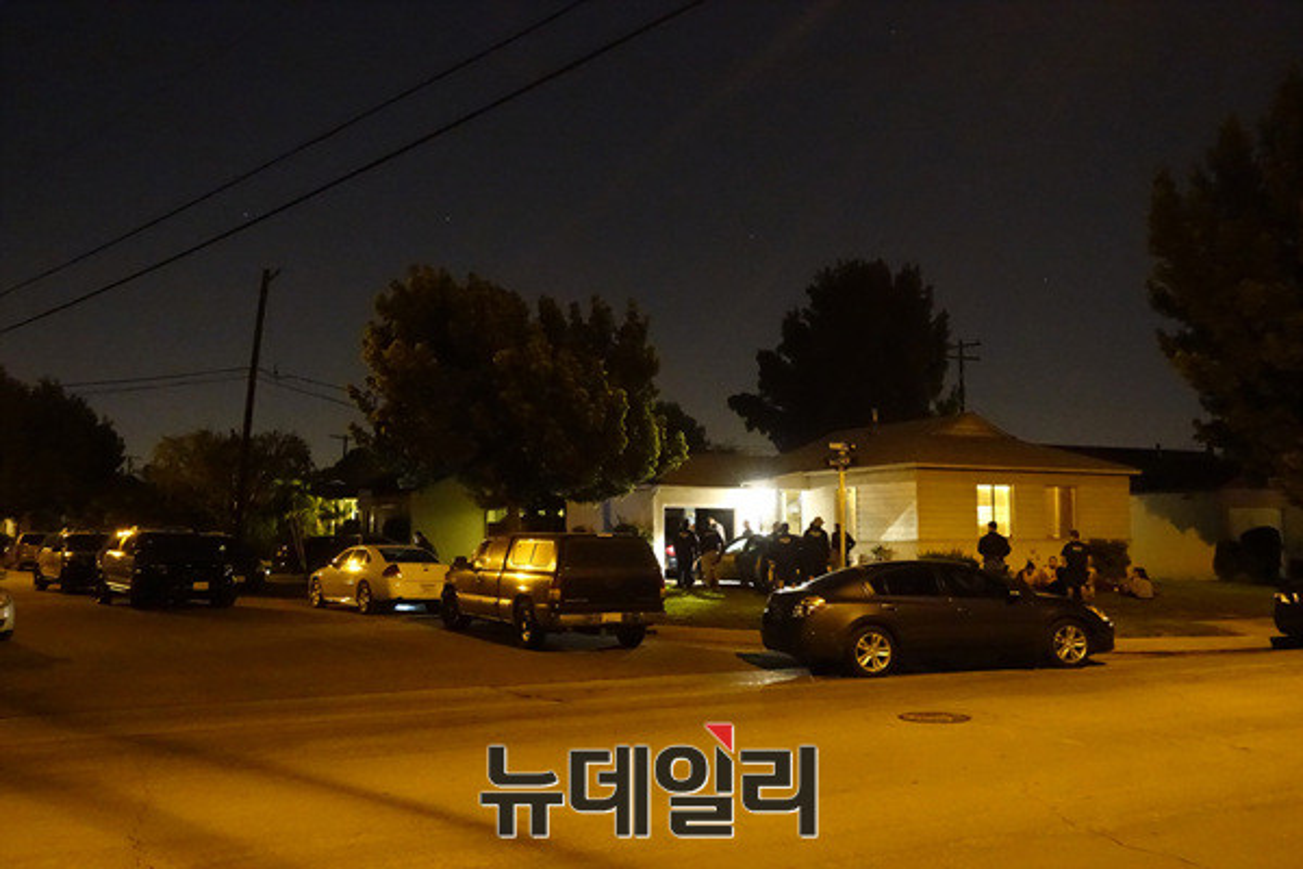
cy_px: 434
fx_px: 1122
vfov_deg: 42.3
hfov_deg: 60.3
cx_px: 652
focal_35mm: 31
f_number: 2.5
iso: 6400
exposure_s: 1/8
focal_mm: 11.33
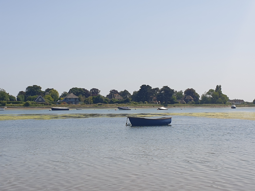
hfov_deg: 67.3
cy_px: 96
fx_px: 192
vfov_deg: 53.1
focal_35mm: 26
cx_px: 128
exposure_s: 1/2198
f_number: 2.4
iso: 50
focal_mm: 4.3
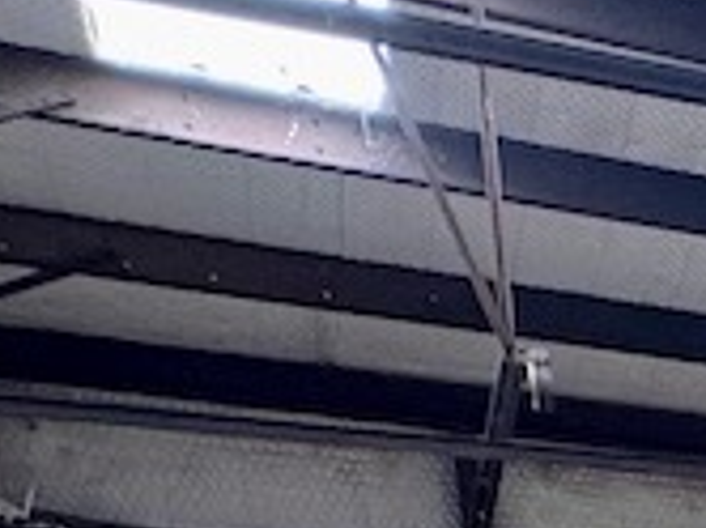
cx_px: 2088
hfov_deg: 11.4
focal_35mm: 108
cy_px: 1405
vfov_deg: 10.8
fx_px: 2200
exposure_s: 1/99
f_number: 2.2
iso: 80
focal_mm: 2.22
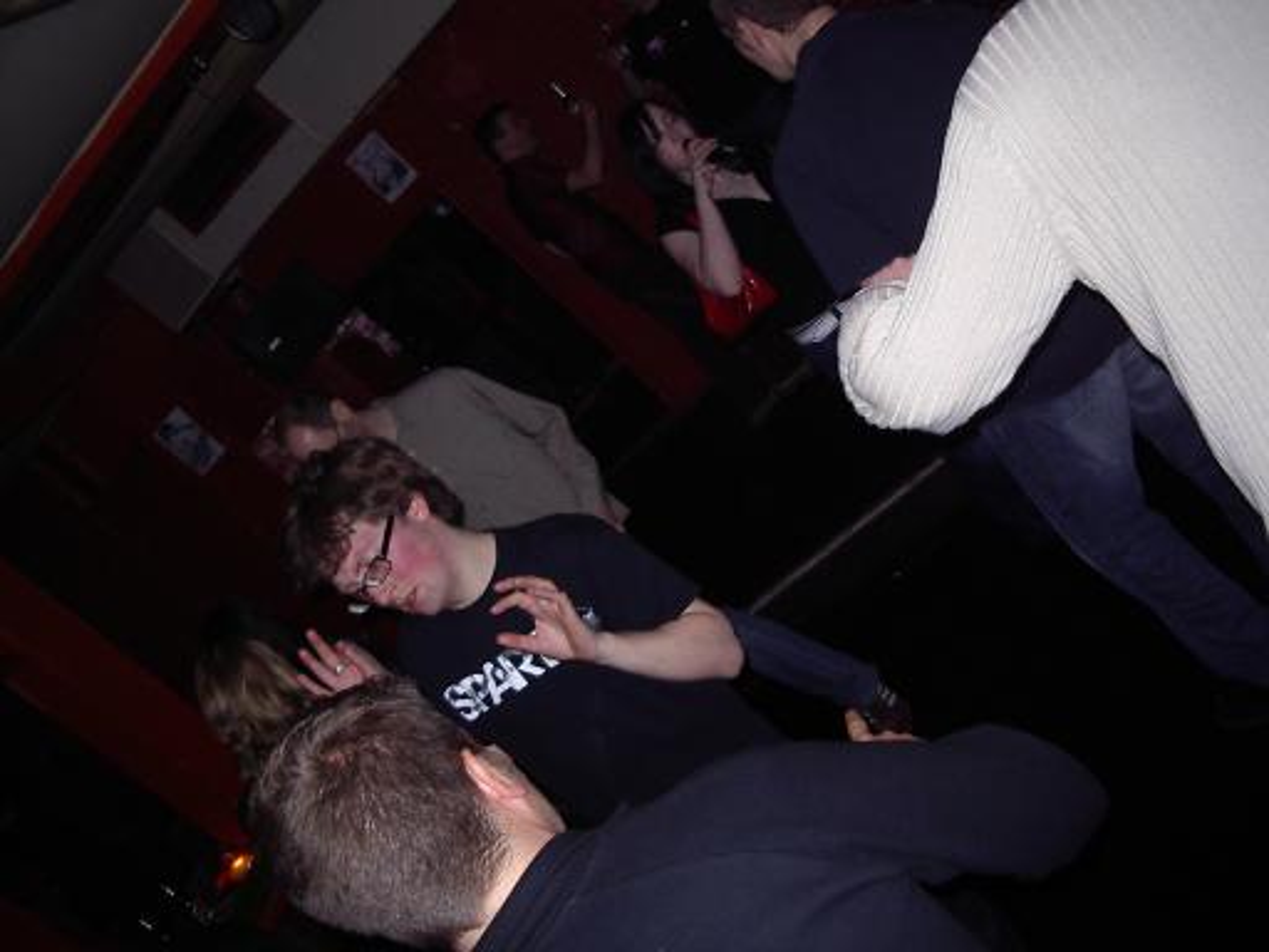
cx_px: 634
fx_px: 1393
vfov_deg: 37.7
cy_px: 476
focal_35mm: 38
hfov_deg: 49.0
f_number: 2.6
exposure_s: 1/60
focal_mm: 5.8
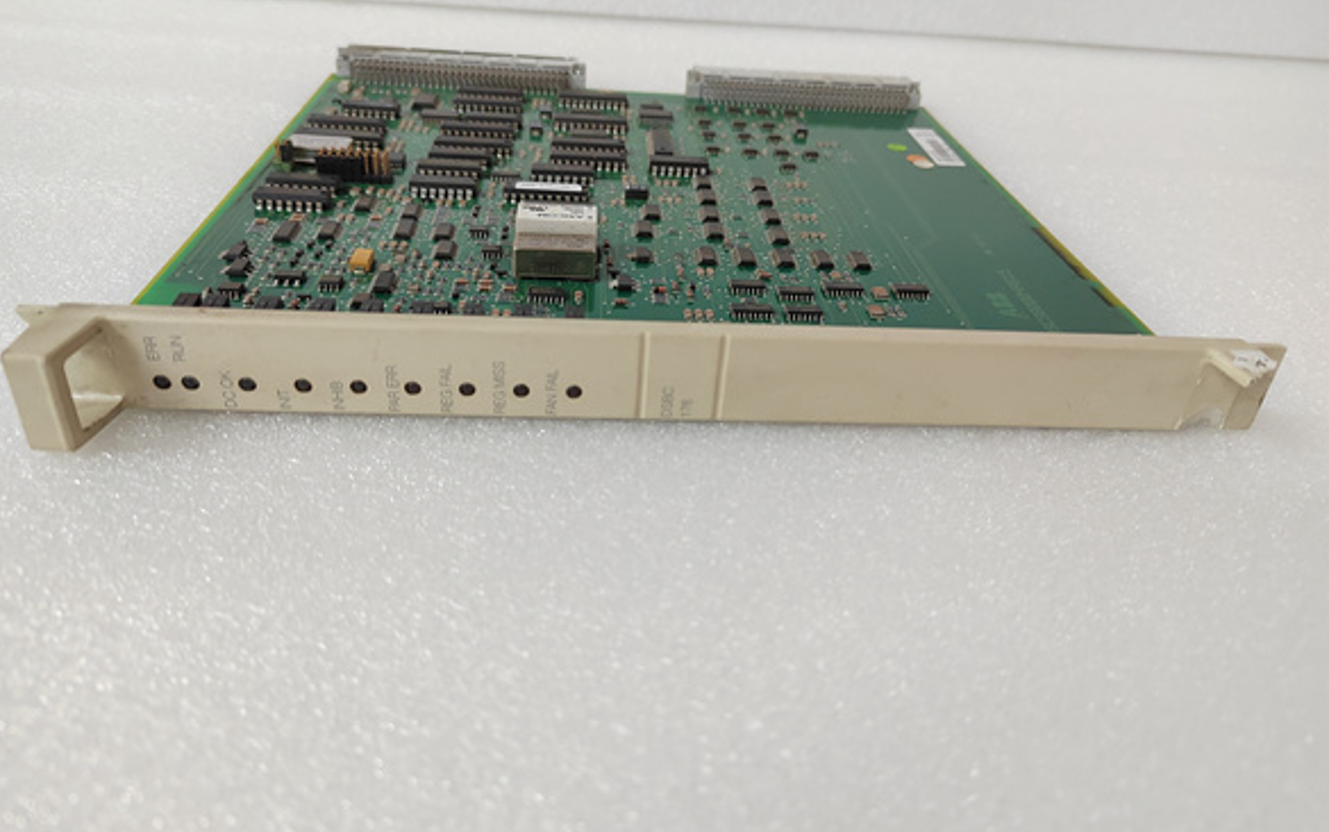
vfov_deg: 49.3
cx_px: 659
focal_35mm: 25
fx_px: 906
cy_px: 396
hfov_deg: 72.5
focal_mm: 5.52
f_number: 1.9
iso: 2563
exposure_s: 1/100
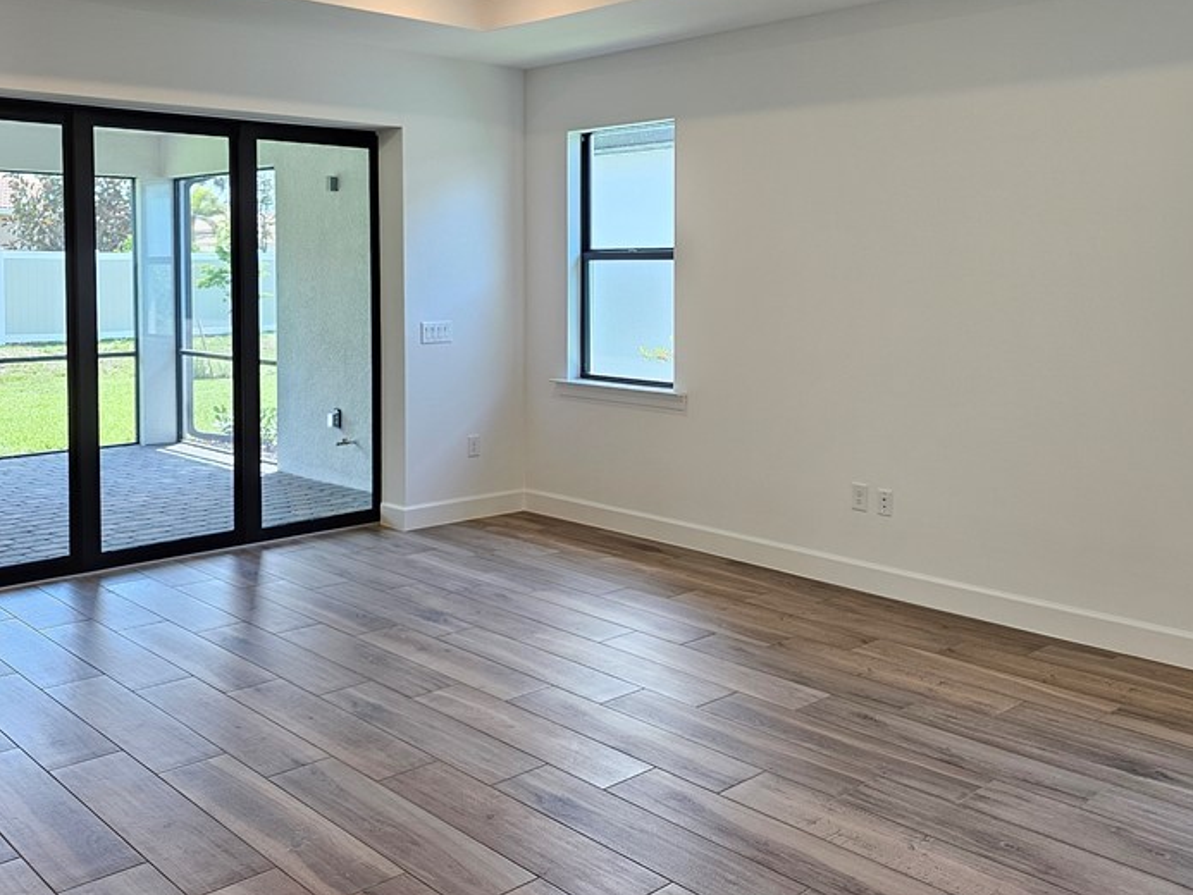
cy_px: 308
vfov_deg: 41.3
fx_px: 1172
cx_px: 577
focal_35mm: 34
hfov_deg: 53.9
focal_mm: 6.3
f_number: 1.7
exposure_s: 1/120
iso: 160
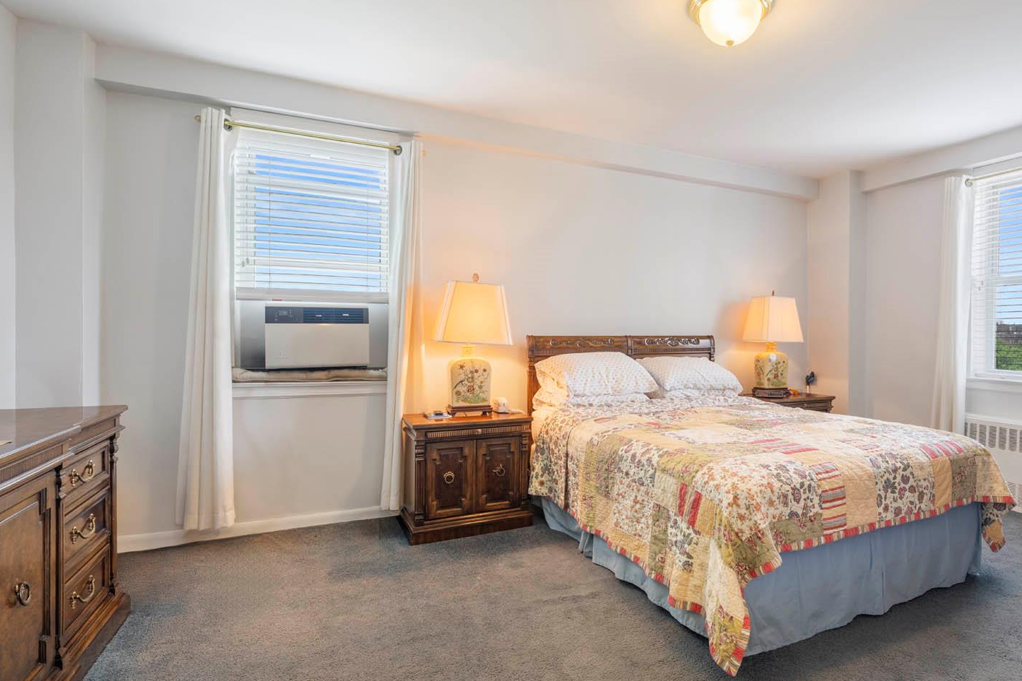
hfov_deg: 85.5
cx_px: 627
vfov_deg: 64.4
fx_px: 539
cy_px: 303
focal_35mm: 19
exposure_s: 1
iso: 320
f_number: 10
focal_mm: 14
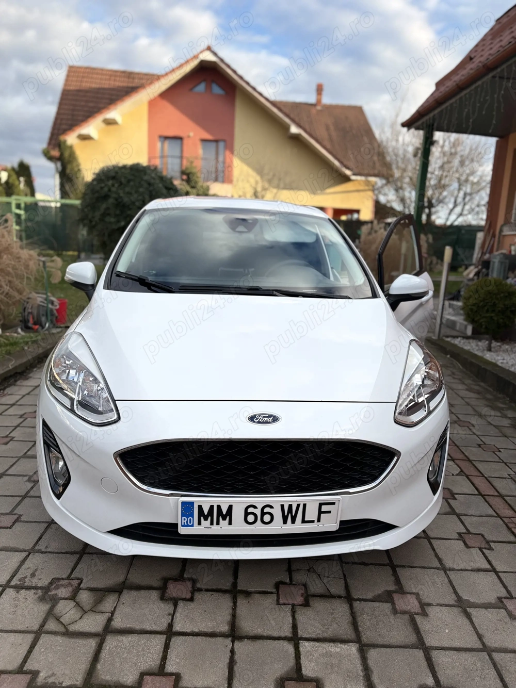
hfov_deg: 53.0
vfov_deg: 67.3
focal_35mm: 26
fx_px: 517
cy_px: 344
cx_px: 258
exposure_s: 1/987
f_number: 1.6
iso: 50
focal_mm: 5.96
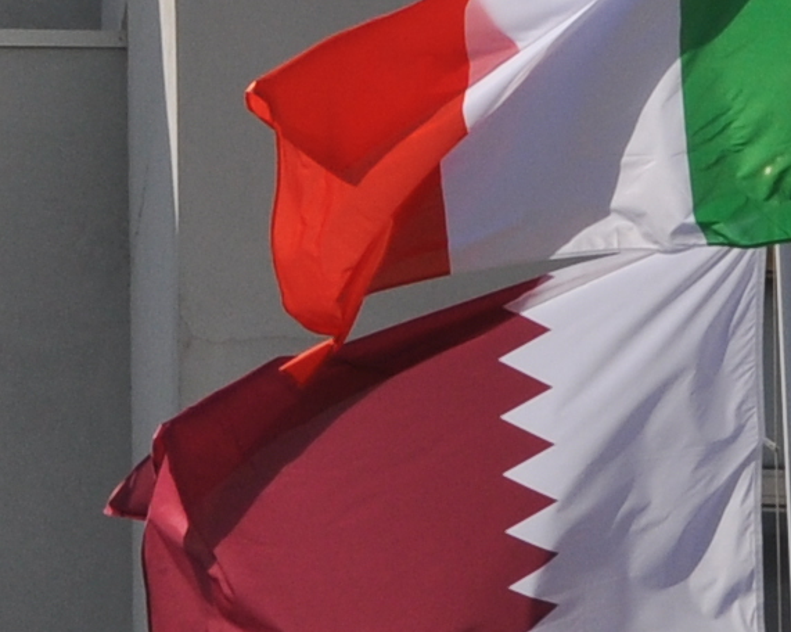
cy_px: 108
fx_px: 11125
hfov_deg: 4.1
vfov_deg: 3.3
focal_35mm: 476
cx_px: 975
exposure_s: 1/1250
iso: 200
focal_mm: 45
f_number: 10
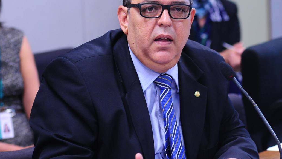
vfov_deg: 6.3
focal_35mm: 192
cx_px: 188
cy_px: 81
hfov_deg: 11.2
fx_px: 1436
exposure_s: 1/60
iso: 2000
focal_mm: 105
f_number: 4.5
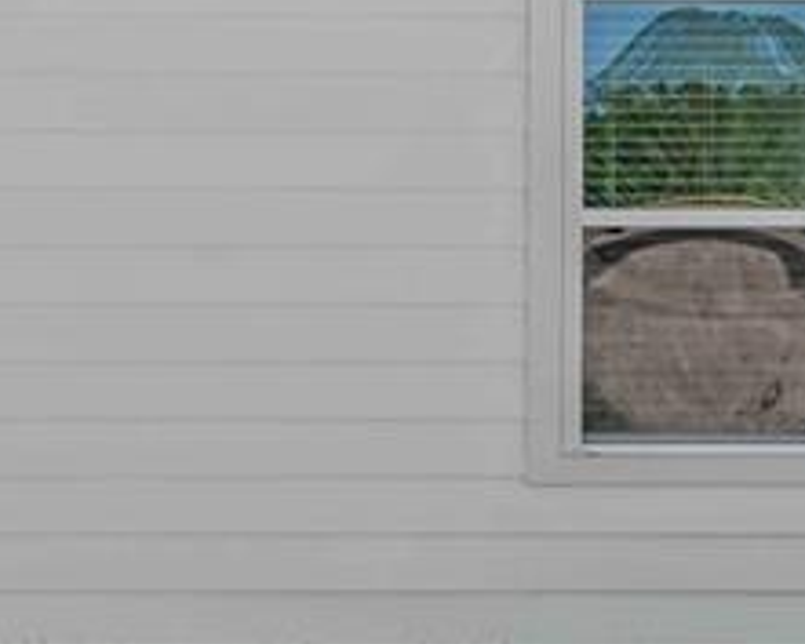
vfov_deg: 16.6
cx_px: -127
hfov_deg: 20.7
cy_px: -207
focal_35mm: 87
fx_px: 2074
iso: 100
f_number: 8
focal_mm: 20
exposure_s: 1/160
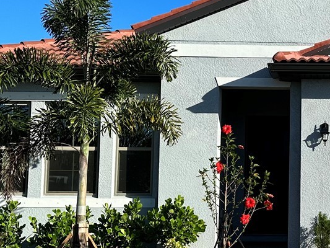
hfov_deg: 25.7
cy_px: 136
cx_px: 327
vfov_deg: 20.4
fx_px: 687
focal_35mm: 72
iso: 80
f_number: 1.78
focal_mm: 6.86
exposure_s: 1/5525
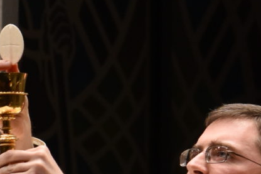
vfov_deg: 2.1
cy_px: 206
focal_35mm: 646
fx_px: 4681
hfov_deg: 3.2
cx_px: 217
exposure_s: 1/100
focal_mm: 70
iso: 640
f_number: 4
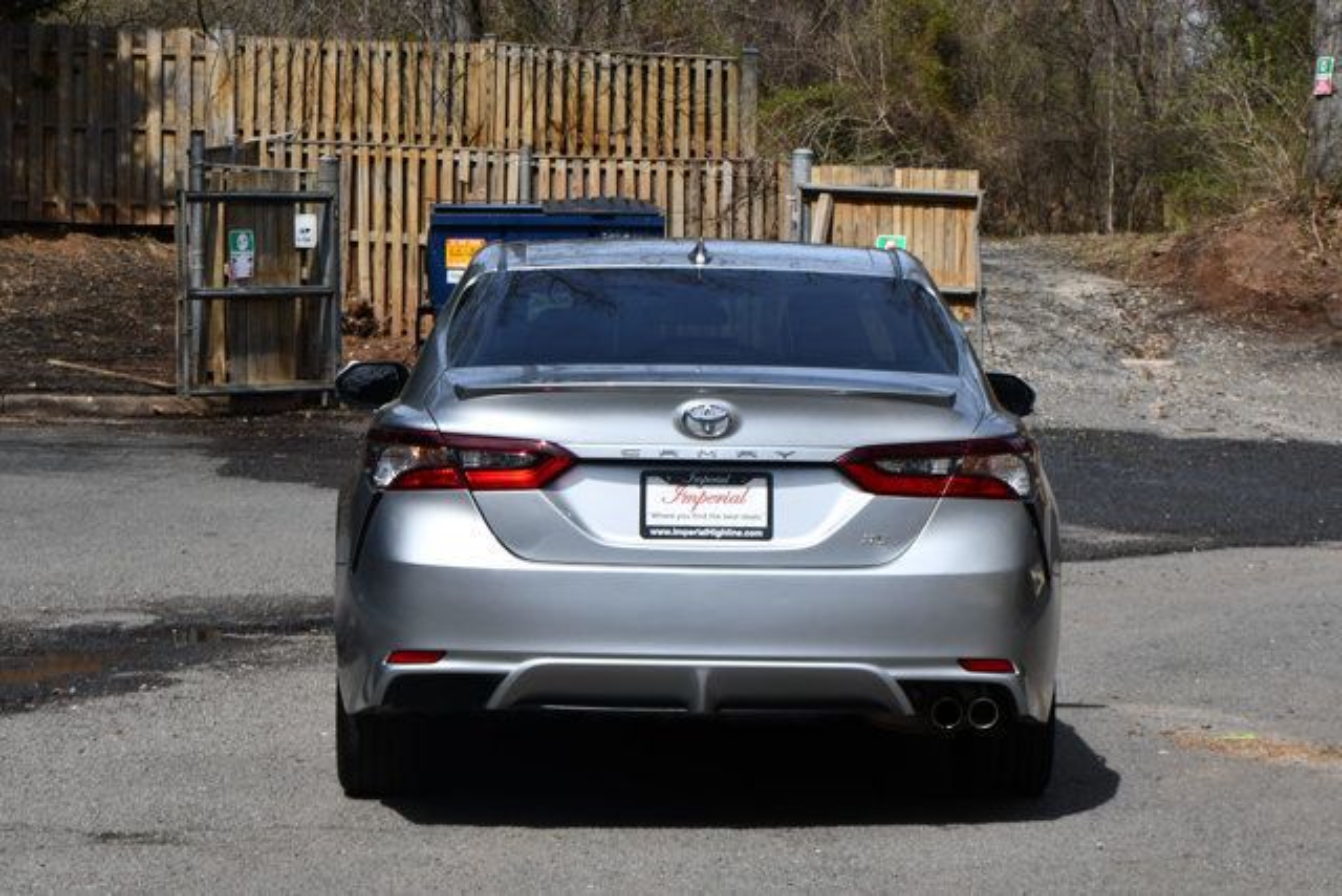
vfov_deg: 13.0
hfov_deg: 19.5
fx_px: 3915
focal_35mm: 105
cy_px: 448
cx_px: 671
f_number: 9
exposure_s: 1/320
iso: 100
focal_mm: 70
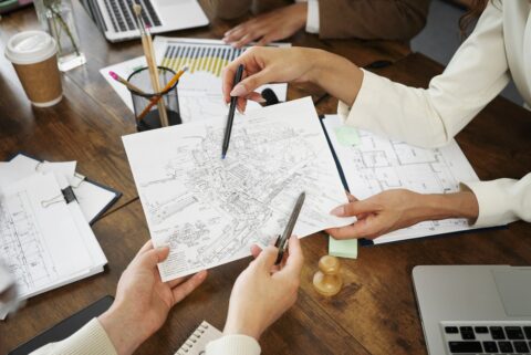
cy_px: 178
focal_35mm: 40
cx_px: 266
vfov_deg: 33.5
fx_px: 591
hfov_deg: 48.4
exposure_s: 1/125
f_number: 4
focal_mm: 40
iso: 320
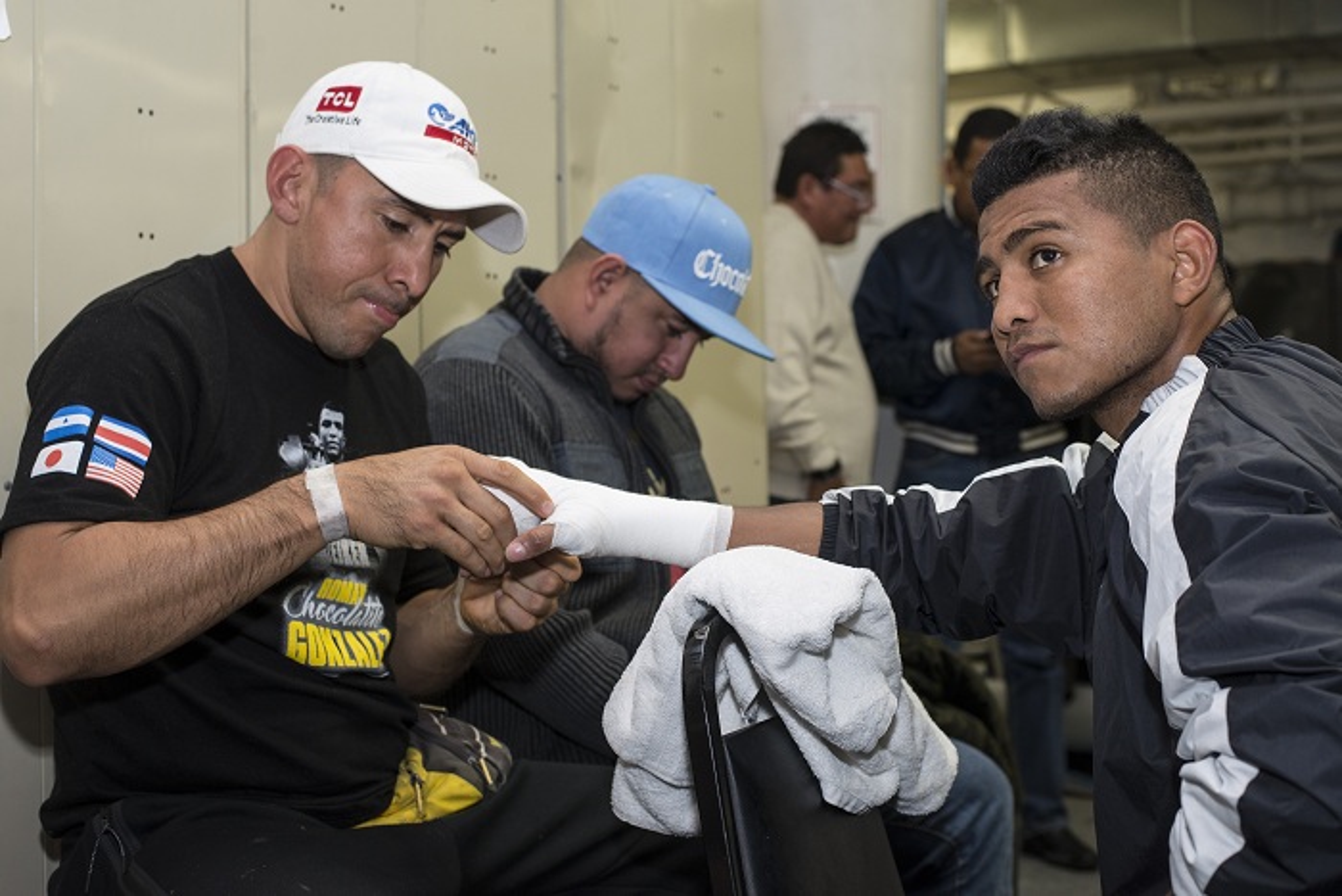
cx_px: 671
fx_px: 1864
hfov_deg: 39.6
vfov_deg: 27.0
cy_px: 448
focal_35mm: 50
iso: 640
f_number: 5.6
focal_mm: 50
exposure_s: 1/80
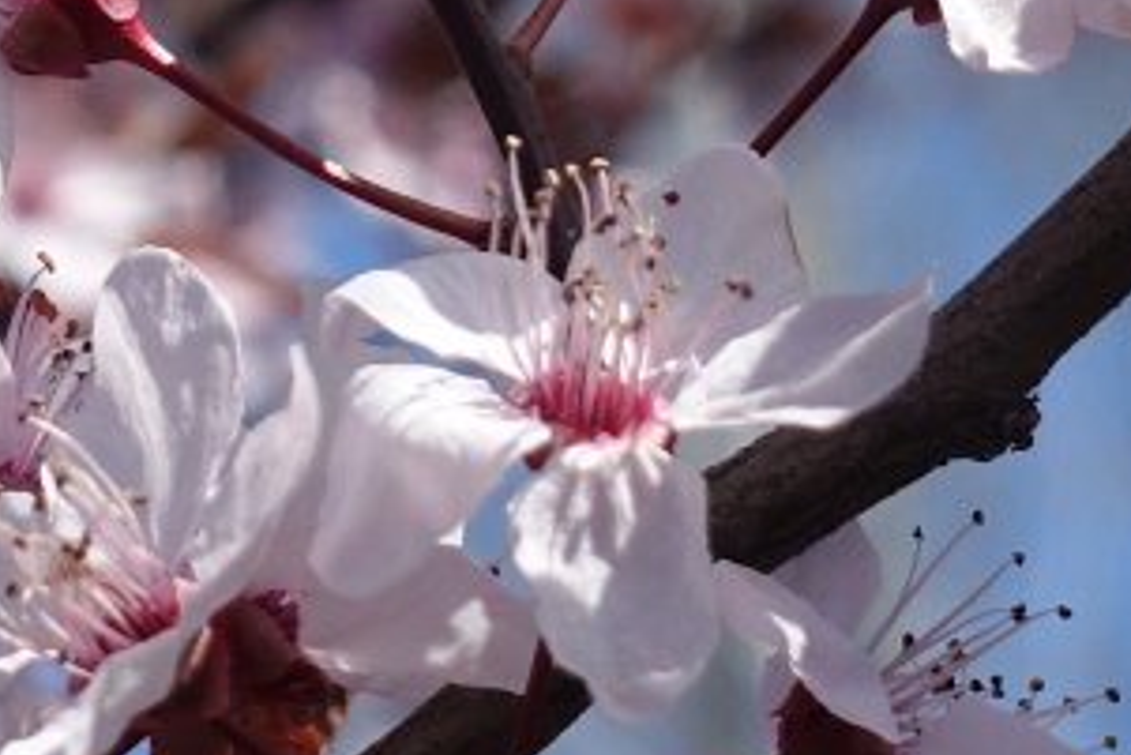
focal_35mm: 207
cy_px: -445
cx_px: -11
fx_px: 6506
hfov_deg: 9.9
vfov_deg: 6.5
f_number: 4
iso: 250
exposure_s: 1/250
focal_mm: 14.3
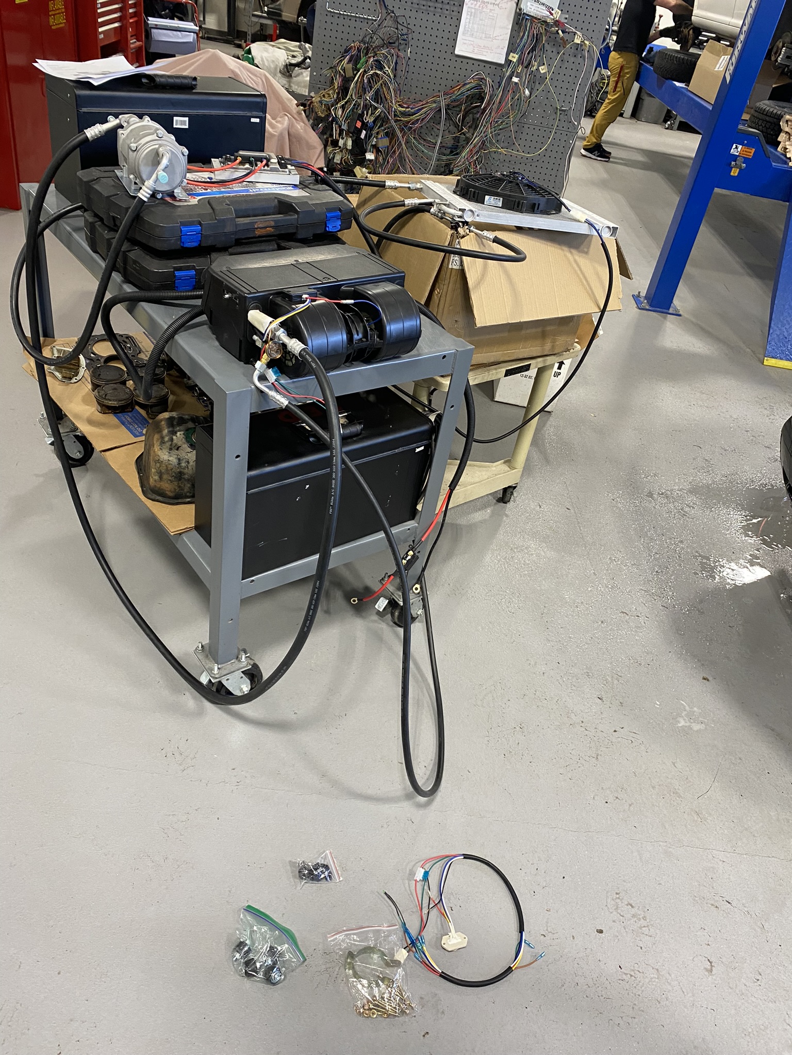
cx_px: 396
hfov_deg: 53.1
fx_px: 793
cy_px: 528
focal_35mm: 26
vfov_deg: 67.3
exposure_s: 1/60
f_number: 1.8
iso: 125
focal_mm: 4.25
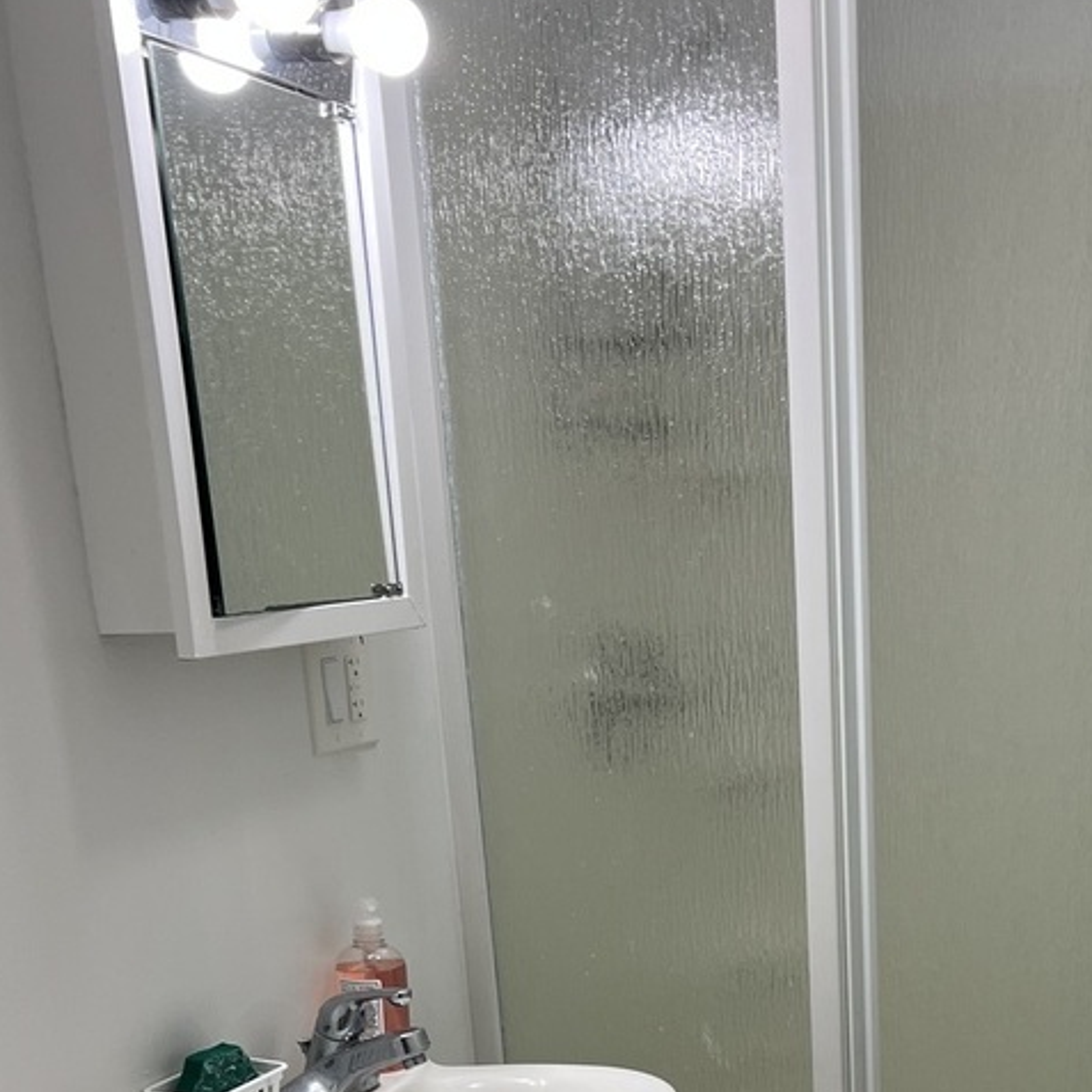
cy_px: 1133
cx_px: 765
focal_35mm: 52
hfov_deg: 32.4
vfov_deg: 30.1
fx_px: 1856
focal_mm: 5.7
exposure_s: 1/60
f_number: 1.5
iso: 64
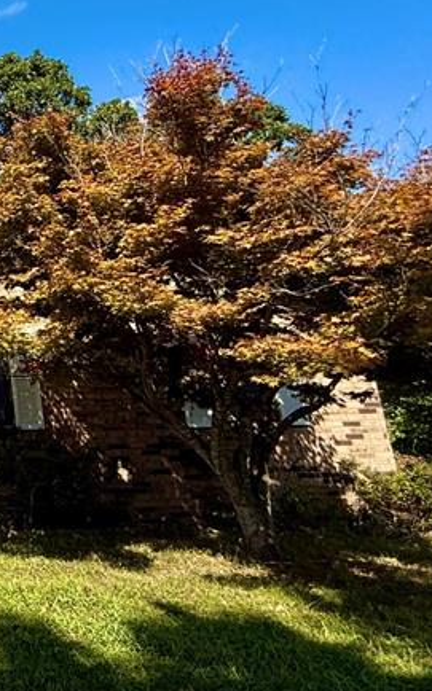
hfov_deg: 22.2
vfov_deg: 54.5
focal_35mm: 35
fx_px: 660
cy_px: 245
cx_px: -341
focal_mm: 2.22
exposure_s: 1/1848
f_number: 2.2
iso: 50
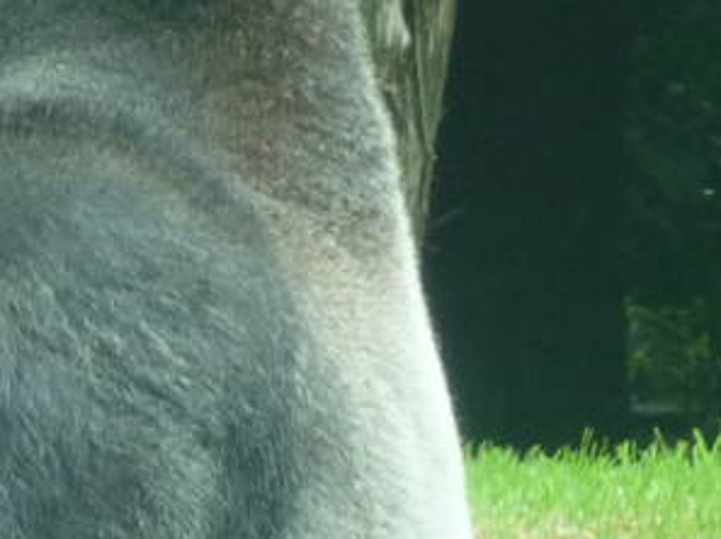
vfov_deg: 1.3
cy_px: 466
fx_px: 23799
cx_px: -197
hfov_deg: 1.7
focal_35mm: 1144
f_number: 4.8
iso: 160
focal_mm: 36.4
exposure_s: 1/80
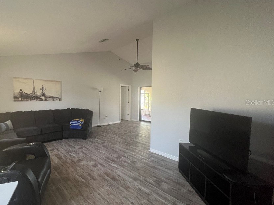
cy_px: 102
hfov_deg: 93.1
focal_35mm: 16
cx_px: 108
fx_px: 127
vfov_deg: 78.1
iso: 250
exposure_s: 1/60
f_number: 1.8
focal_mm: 1.57
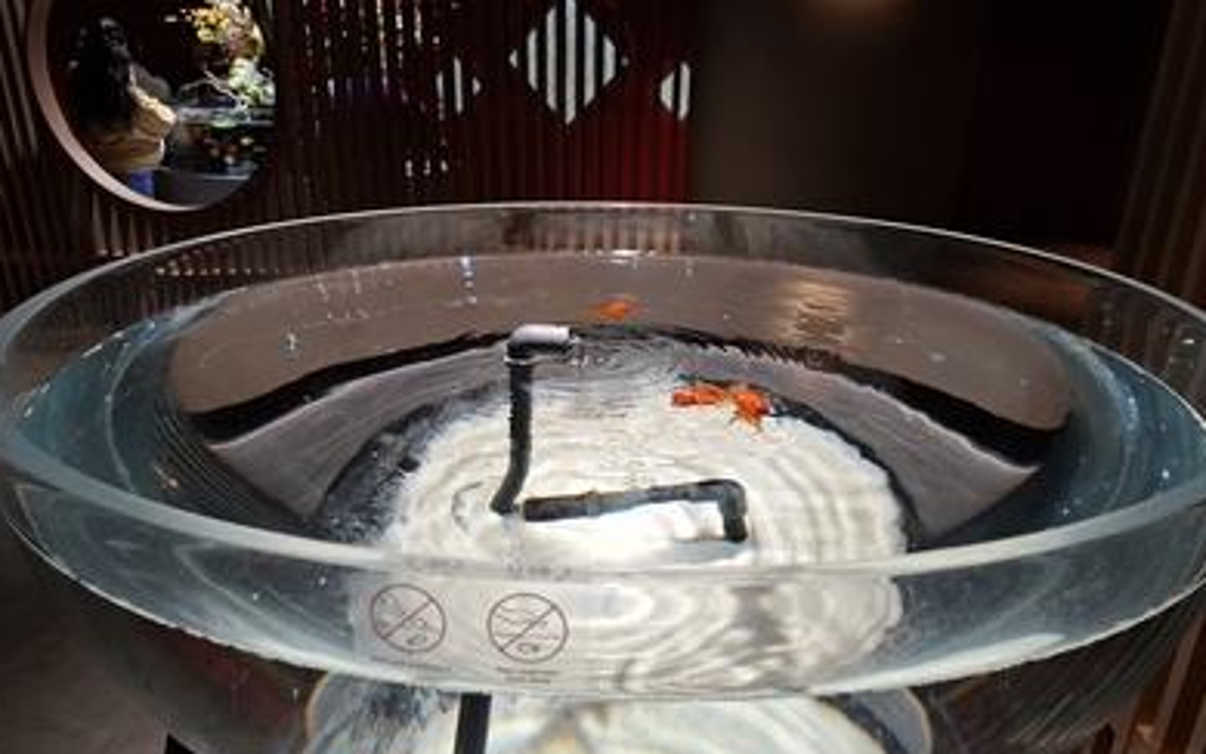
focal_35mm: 25
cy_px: 411
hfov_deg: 72.5
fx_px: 822
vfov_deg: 49.2
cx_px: 600
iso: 80
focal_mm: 5.54
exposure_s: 1/100
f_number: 1.8
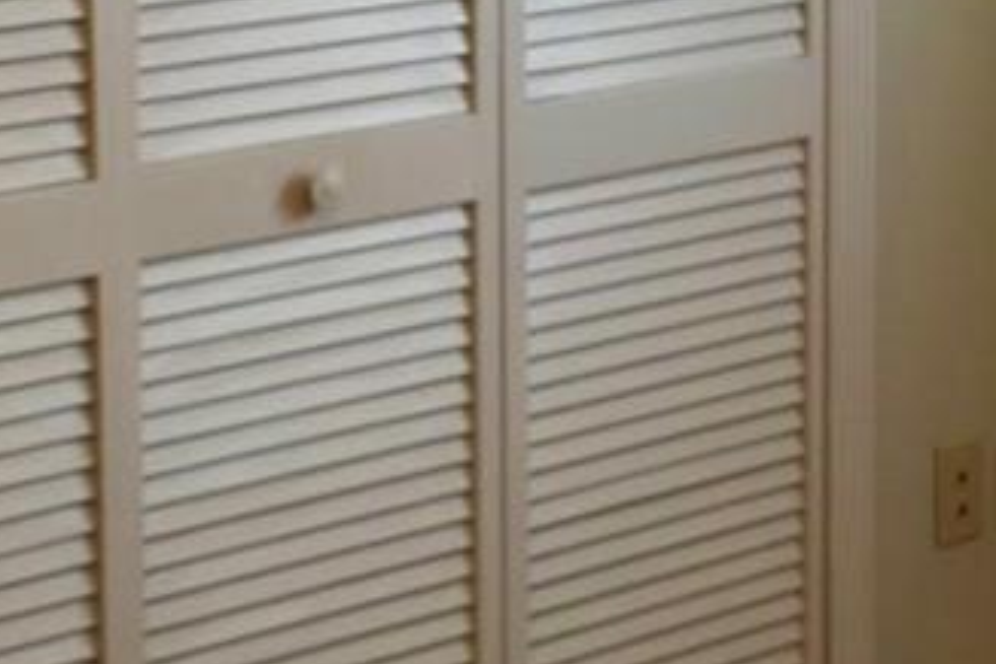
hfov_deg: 14.7
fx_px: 3790
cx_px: 1048
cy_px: -312
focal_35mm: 137
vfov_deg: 9.7
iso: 160
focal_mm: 28
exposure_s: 1/60
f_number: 4
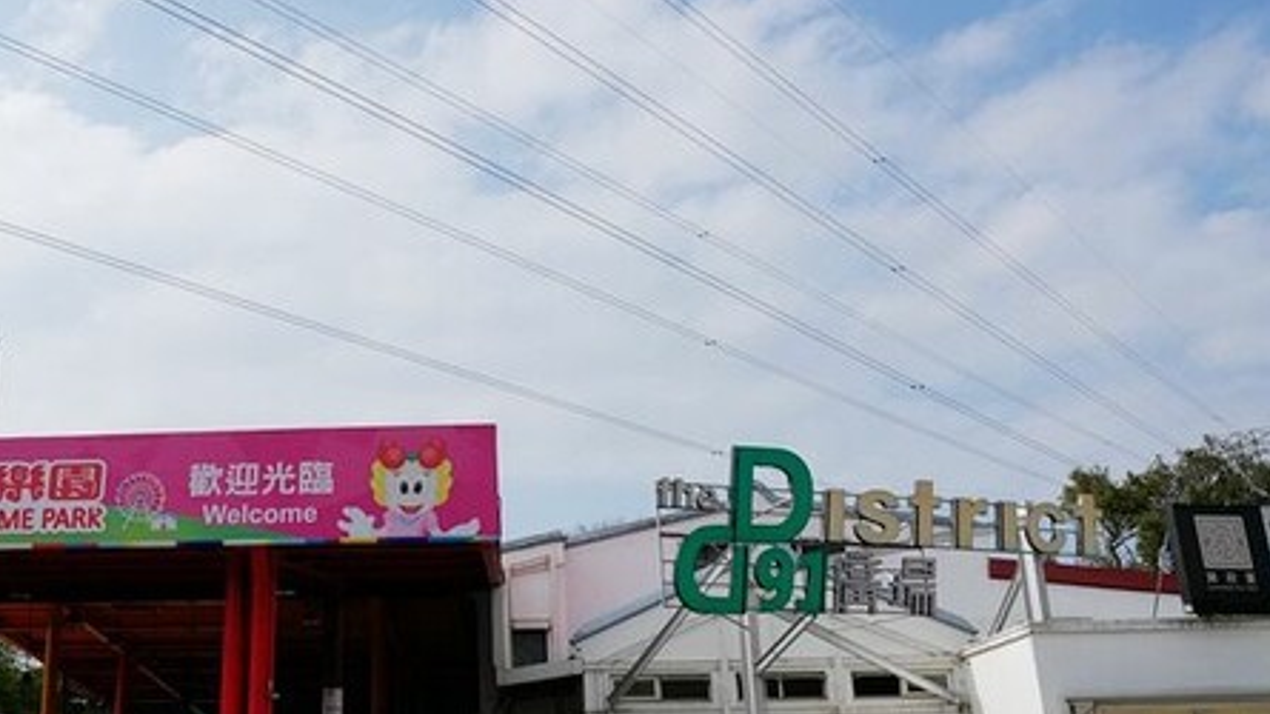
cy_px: 460
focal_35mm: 34
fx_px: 1145
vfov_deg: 34.4
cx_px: 388
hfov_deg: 56.3
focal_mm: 17
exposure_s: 1/3200
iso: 800
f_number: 10
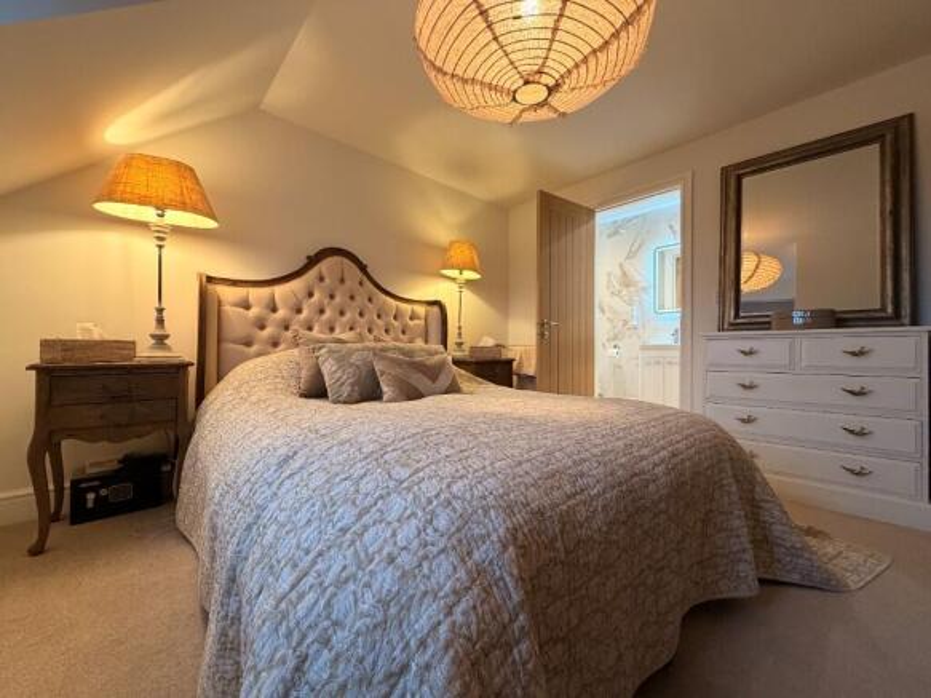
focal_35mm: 14
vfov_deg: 85.7
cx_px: 466
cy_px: 349
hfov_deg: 102.1
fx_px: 376
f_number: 2.2
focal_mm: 2.22
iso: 200
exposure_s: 1/50
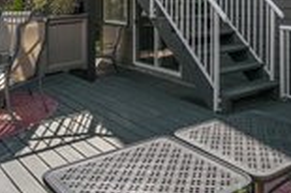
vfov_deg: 26.9
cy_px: -30
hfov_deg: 42.5
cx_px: 213
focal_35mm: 45
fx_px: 363
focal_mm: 16
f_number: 7.1
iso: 320
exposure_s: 1/400
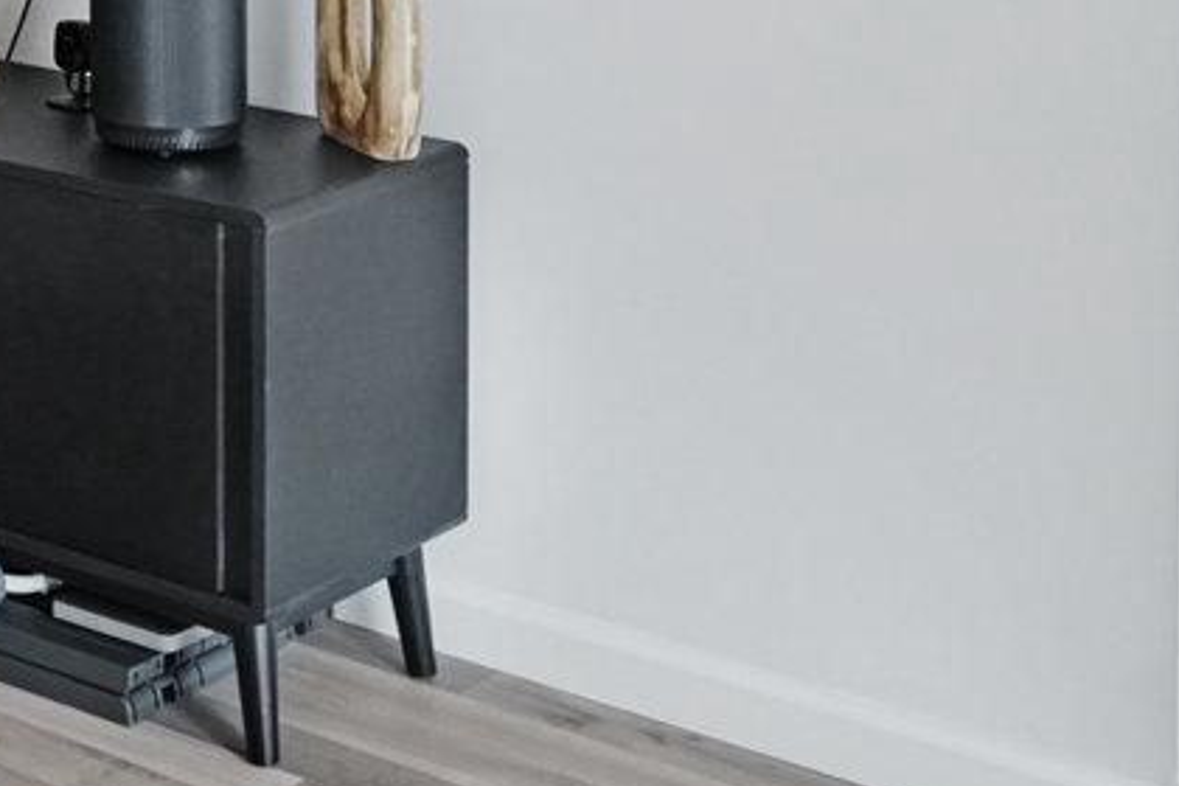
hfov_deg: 22.6
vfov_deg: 15.5
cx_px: -441
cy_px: -533
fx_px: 2554
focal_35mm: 78
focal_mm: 16
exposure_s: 1/50
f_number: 8
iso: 1250
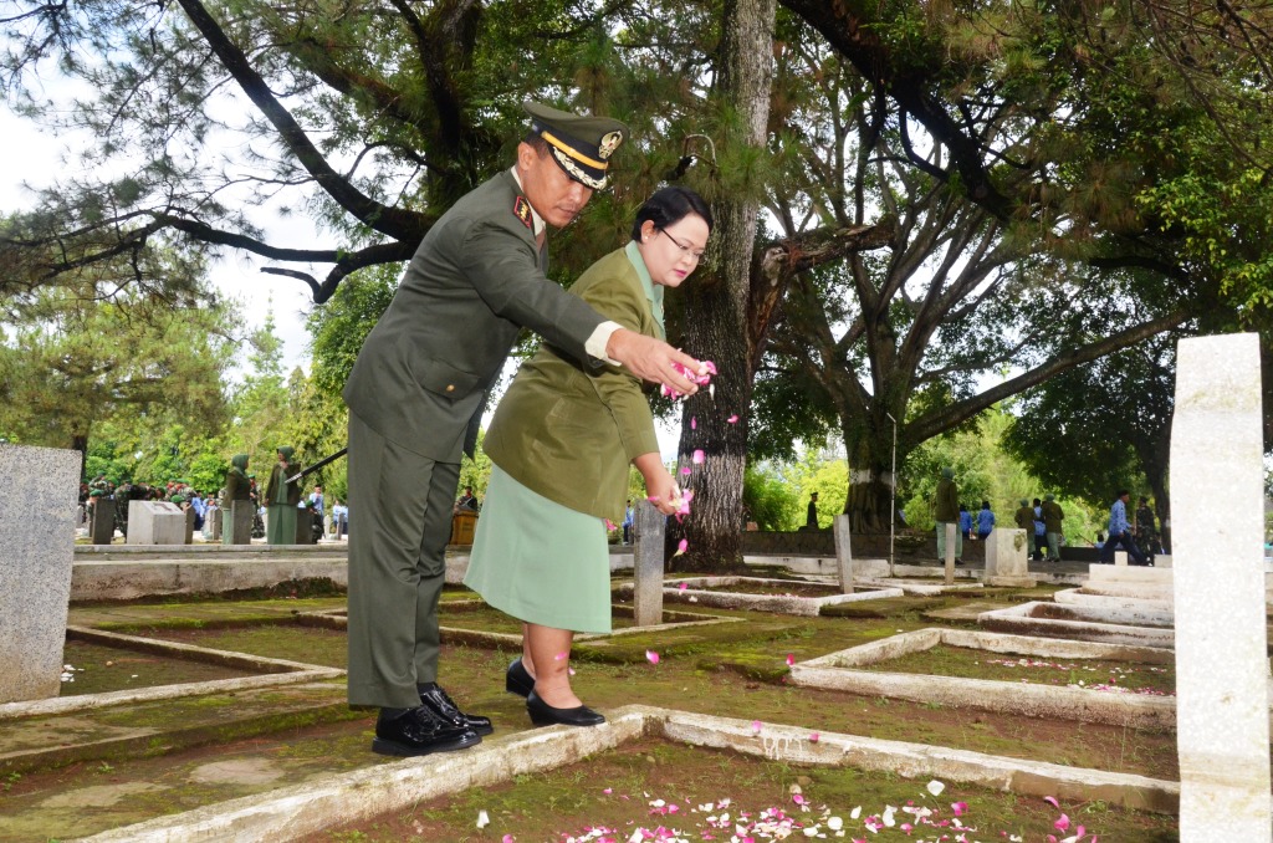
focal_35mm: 27
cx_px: 636
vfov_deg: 47.7
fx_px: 953
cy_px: 422
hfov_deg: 67.5
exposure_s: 1/250
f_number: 10
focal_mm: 18
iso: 1000
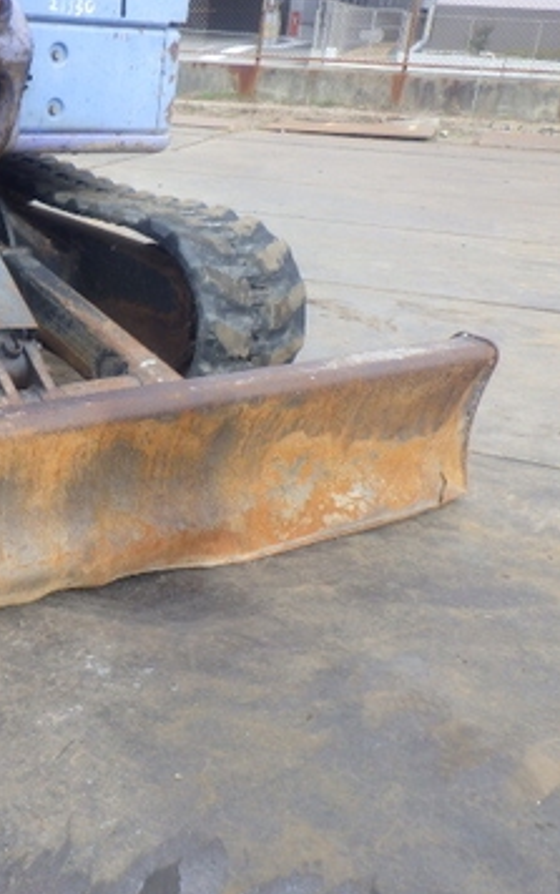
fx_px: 975
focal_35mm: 40
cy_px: 444
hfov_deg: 30.5
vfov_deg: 49.3
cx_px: 45
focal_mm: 5
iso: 125
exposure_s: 1/250
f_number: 4.2
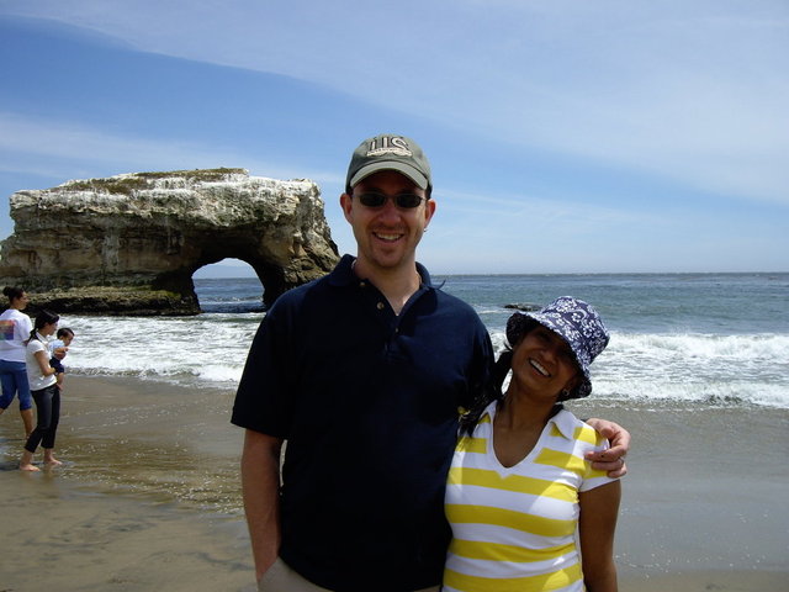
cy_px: 296
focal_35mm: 38
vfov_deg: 37.7
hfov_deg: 49.0
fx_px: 866
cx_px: 394
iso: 50
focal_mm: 6.2
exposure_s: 1/640
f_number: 4.3
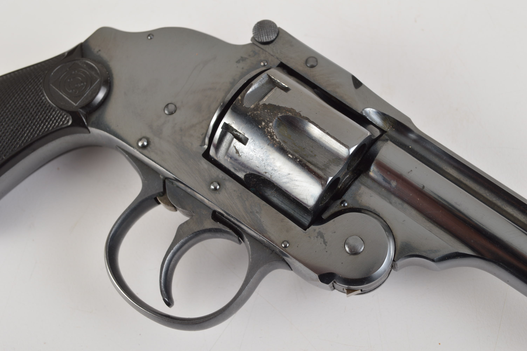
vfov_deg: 25.7
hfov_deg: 37.9
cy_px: 176
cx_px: 264
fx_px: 768
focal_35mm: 52
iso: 100
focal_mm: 35
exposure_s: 1/125
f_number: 9
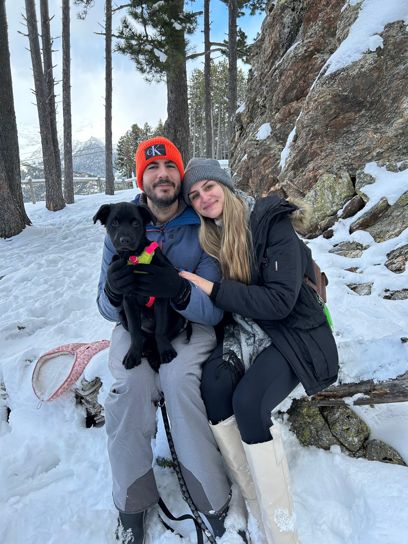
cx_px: 204
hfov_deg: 53.1
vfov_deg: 67.3
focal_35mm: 26
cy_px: 272
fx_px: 409
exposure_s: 1/718
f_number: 1.5
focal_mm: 5.7
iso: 50
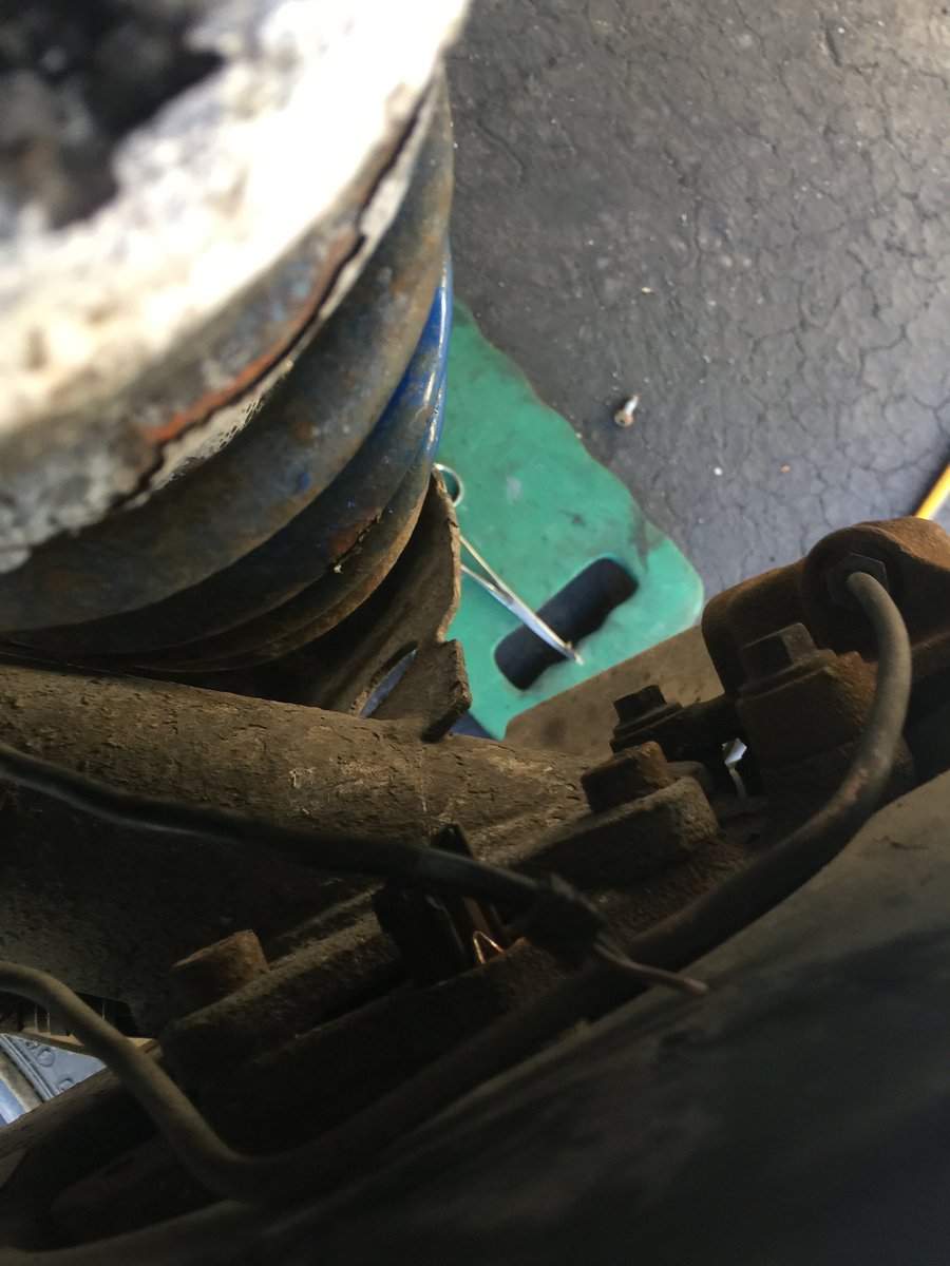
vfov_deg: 61.7
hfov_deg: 48.2
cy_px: 633
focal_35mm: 29
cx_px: 475
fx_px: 1061
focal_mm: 4.15
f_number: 2.2
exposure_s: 1/15
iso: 40
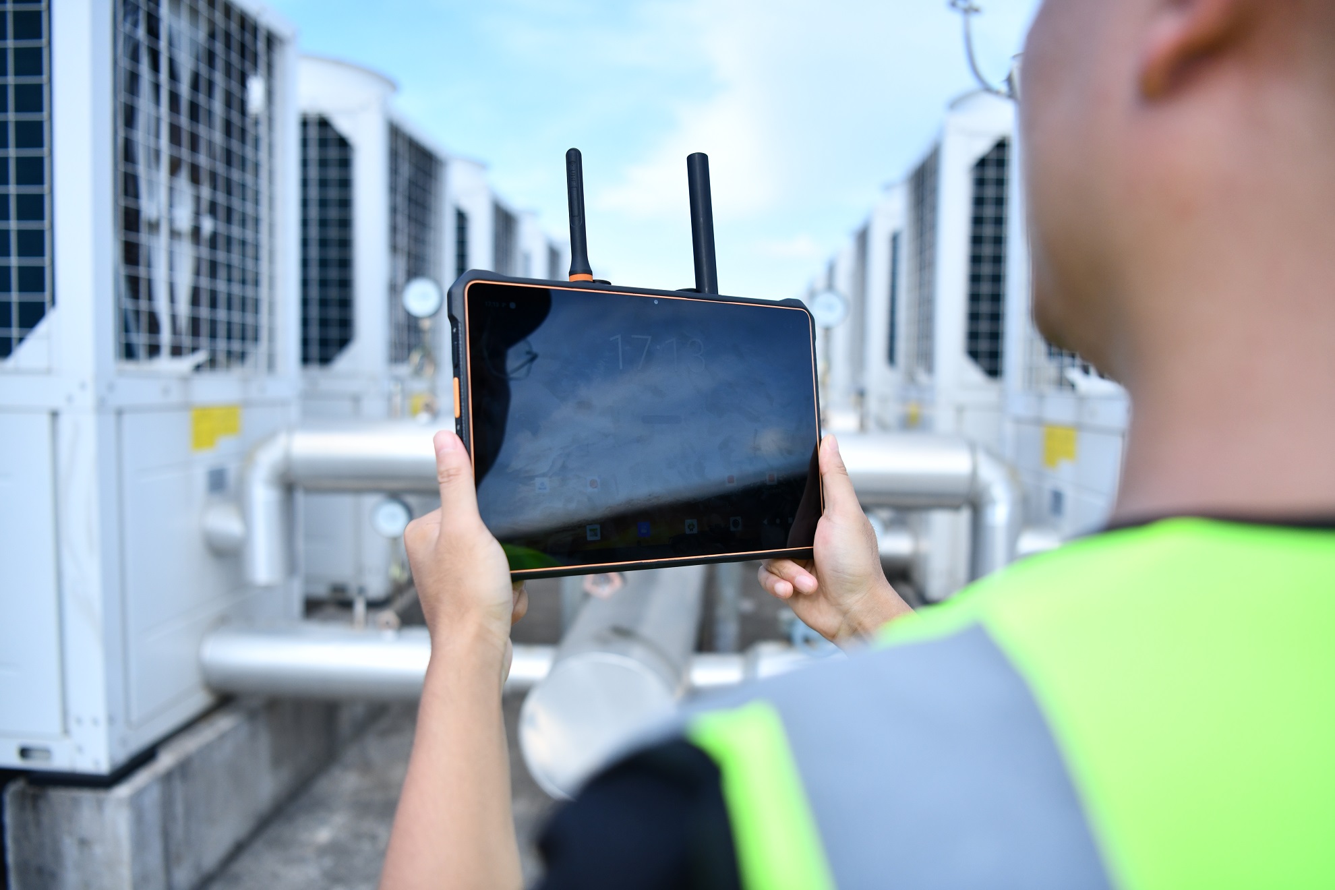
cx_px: 668
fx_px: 1038
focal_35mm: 28
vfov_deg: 46.4
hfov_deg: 65.5
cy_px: 445
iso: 640
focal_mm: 28
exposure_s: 1/5000
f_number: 2.8
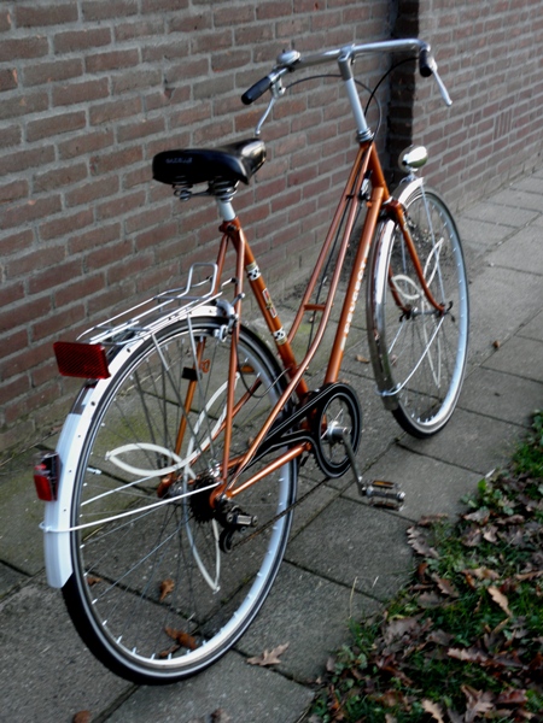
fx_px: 983
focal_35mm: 47
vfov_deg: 40.4
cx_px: 272
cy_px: 362
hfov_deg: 30.9
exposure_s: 1/8
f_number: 3.4
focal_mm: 8.53
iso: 125
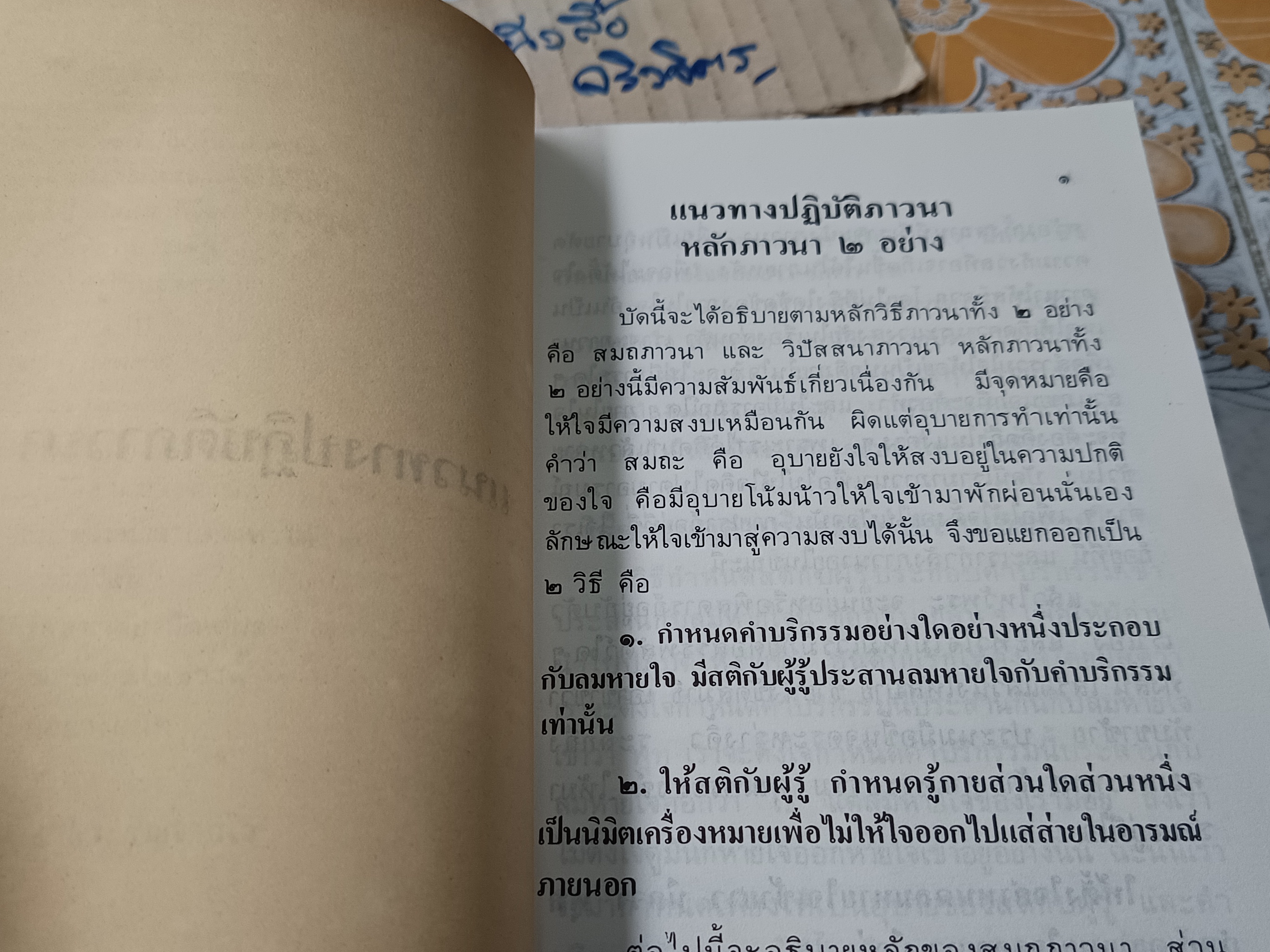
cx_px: 593
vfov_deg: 40.3
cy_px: 614
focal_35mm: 35
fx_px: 1284
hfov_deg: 52.6
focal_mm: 5.31
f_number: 1.7
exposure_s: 1/50
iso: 392
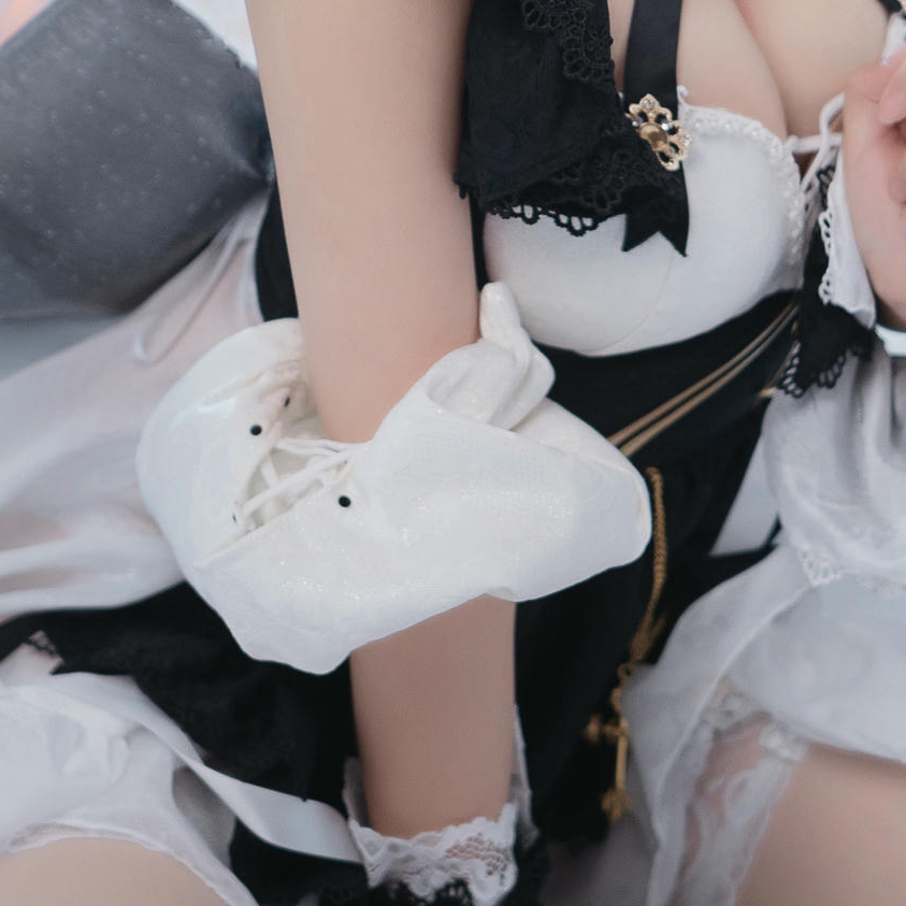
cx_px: 503
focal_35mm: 121
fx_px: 3583
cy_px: -152
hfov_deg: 14.4
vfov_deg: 14.0
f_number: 2.5
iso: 320
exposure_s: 1/125
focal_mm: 40
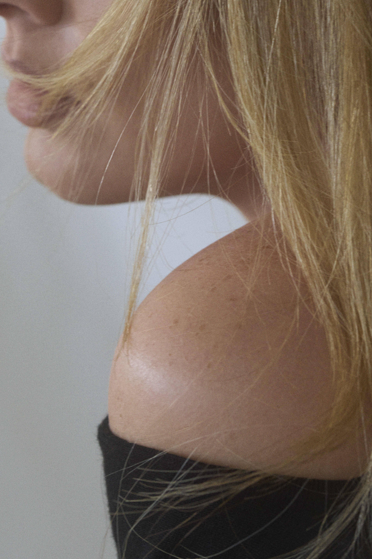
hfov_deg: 5.2
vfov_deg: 7.8
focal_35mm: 262
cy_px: 25
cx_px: 323
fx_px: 4061
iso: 400
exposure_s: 1/250
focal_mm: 105
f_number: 4
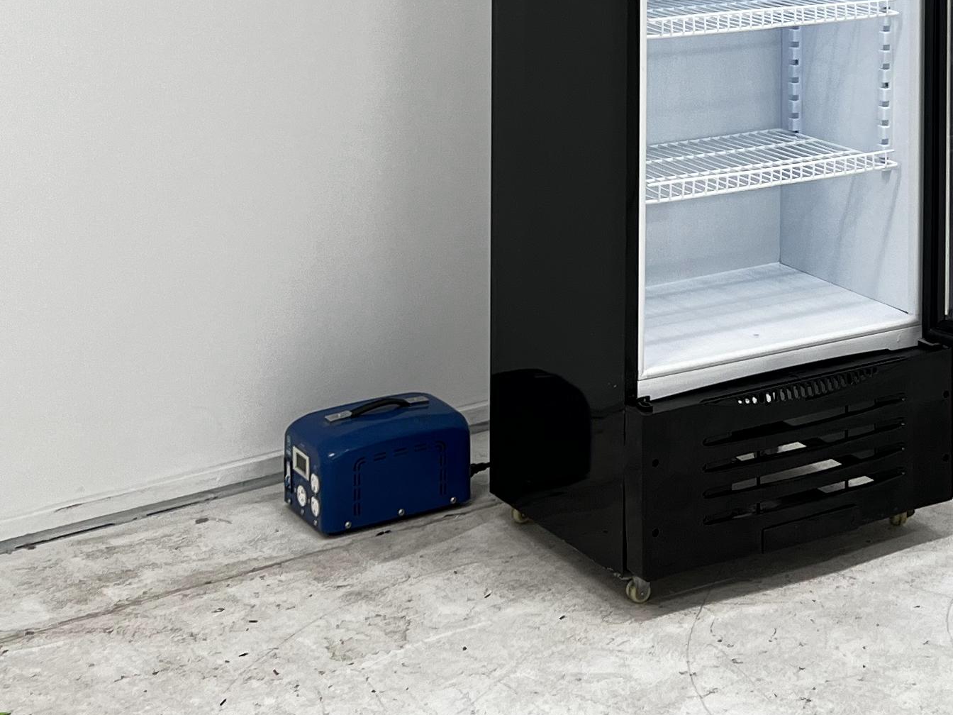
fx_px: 2147
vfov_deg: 17.9
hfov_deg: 24.5
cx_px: 817
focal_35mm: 78
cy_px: -167
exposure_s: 1/100
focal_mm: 5.7
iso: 125
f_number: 1.5
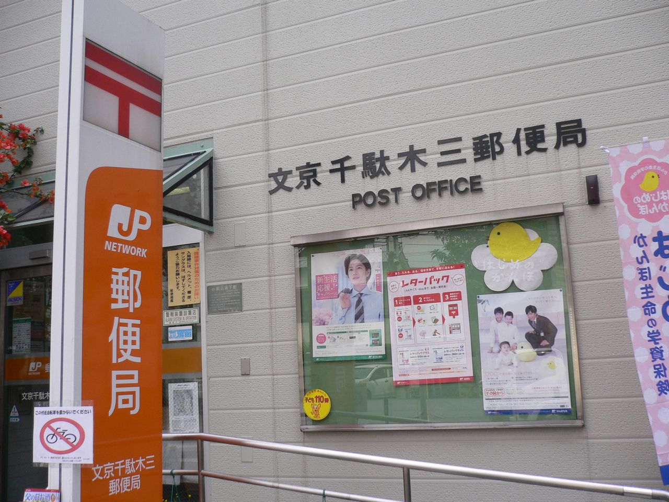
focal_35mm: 35
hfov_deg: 52.6
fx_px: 676
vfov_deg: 40.7
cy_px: 251
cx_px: 334
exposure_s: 1/320
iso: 80
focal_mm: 5.8
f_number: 2.8
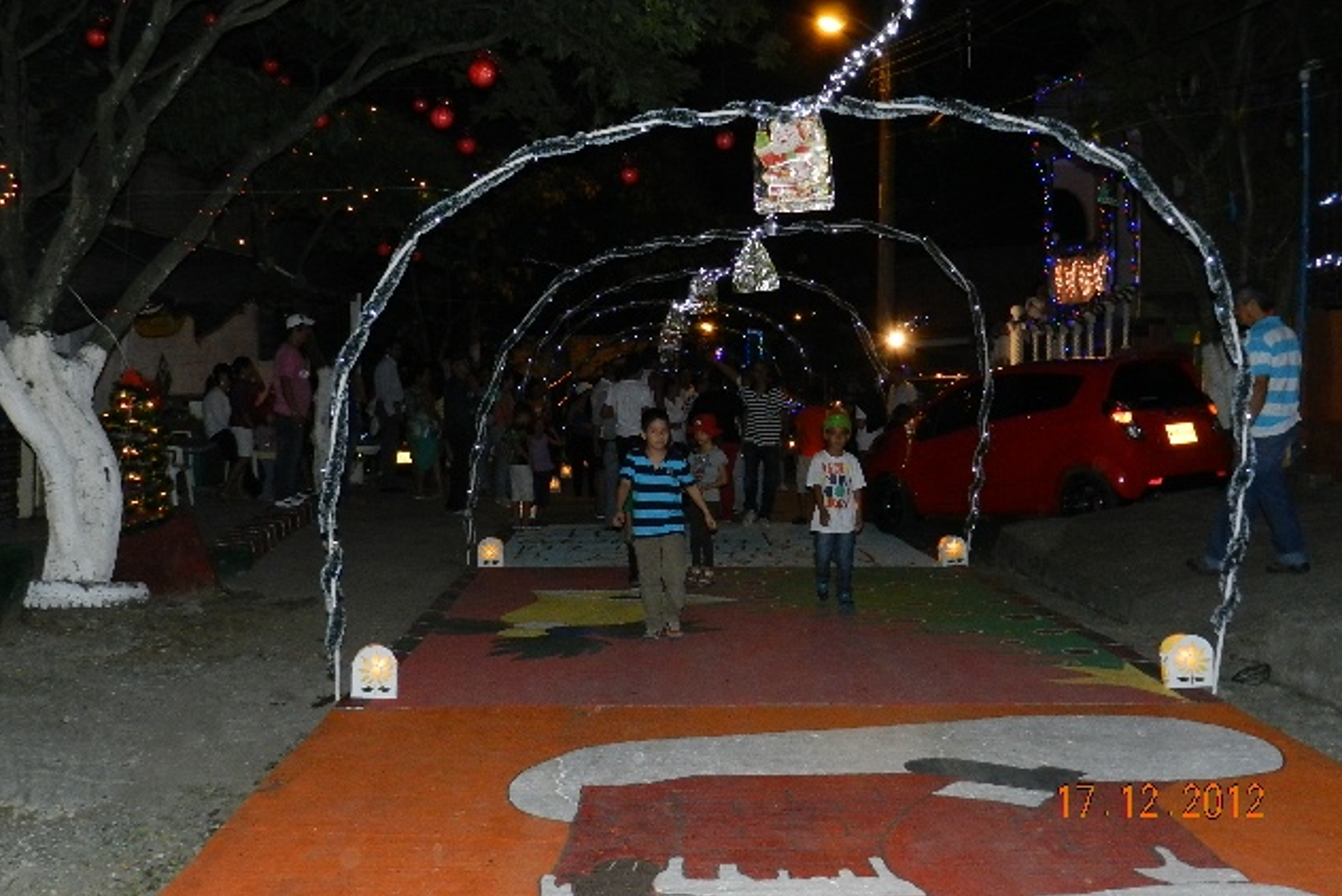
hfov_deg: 48.4
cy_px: 397
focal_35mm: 40
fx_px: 1492
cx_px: 665
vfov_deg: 33.4
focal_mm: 6.7
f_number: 4
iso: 800
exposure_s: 1/30
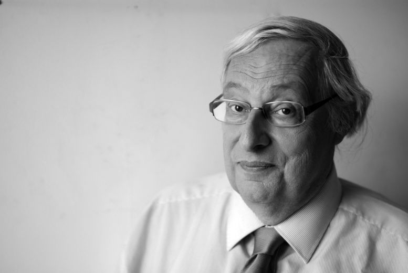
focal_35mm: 75
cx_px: 204
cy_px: 136
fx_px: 851
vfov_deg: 18.2
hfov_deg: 27.0
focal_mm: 50
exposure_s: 1/320
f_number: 1.4
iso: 250
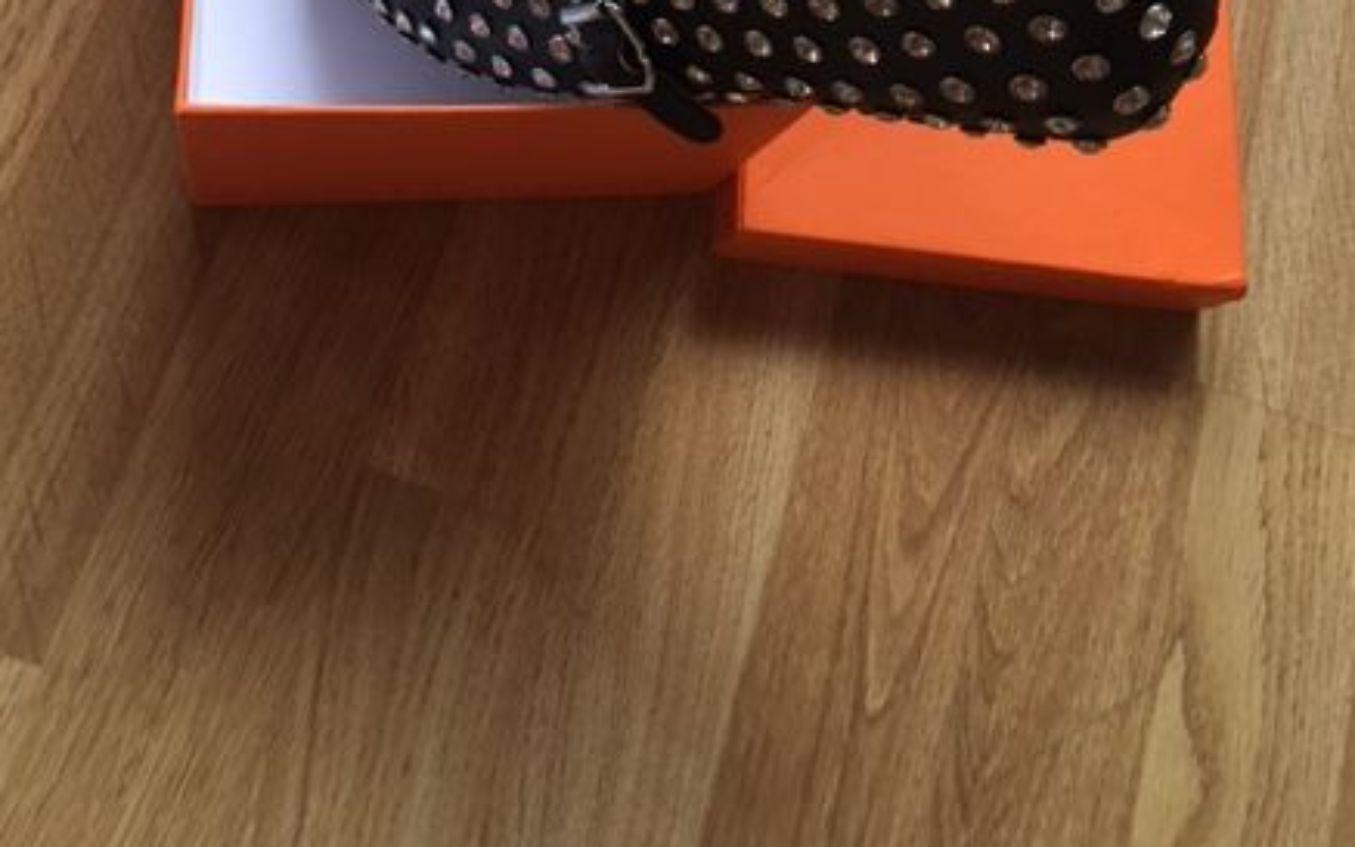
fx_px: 1662
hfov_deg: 44.3
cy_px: -90
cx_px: 617
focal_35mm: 45
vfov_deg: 26.3
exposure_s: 1/33
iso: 200
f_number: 2.2
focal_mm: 4.15
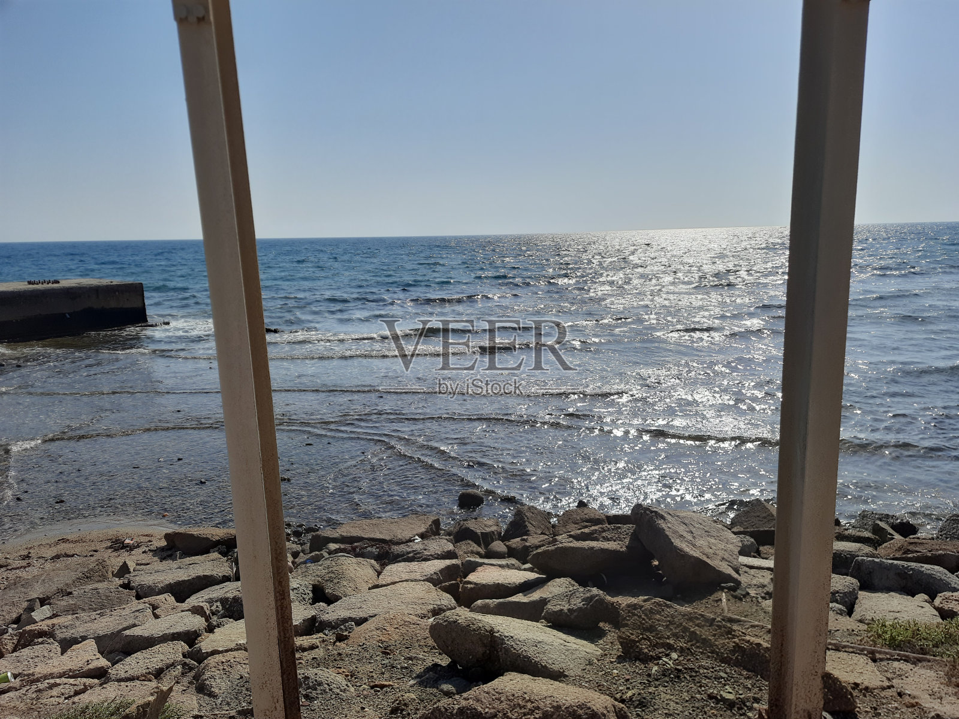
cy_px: 360
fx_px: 665
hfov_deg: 71.6
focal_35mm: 24
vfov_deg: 56.8
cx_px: 480
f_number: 1.8
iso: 20
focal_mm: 5.23
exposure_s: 1/3436
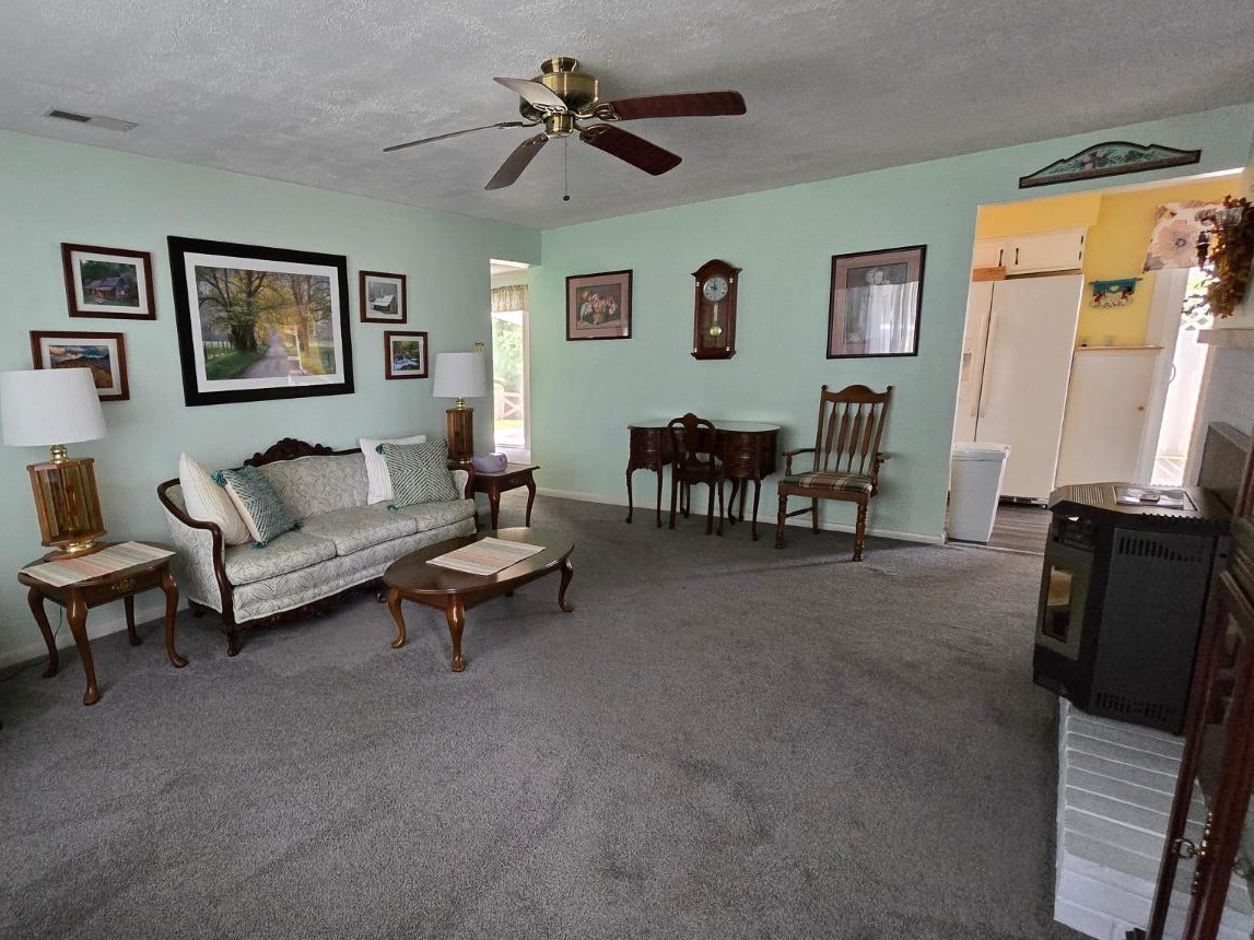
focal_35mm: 17
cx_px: 449
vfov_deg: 74.6
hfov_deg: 88.7
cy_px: 508
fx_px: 616
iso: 800
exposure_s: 1/60
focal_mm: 2.2
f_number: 2.2
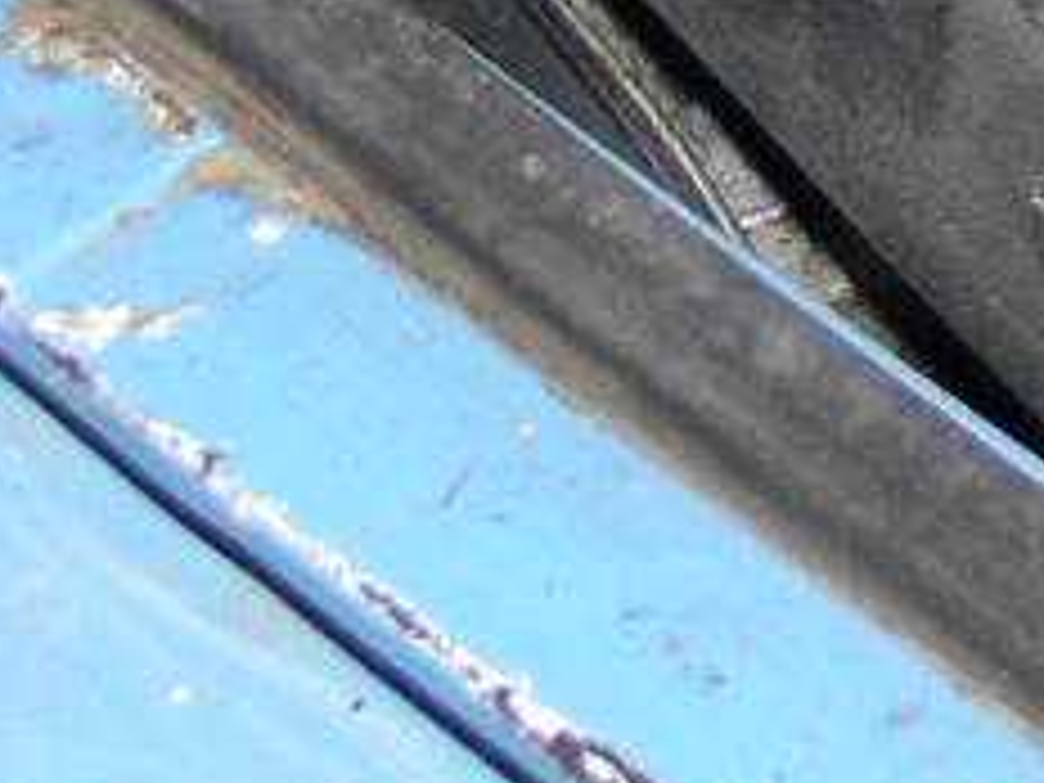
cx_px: 2196
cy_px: -842
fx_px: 7268
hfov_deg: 7.8
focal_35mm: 241
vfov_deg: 6.0
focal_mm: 7.4
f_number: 2.8
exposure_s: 1/30
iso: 100
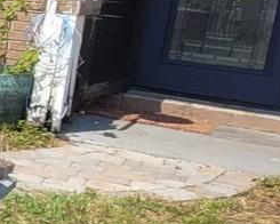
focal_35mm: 83
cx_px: -495
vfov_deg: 18.3
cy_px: 38
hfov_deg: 12.7
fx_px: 688
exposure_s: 1/1425
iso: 40
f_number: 2.2
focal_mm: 1.74
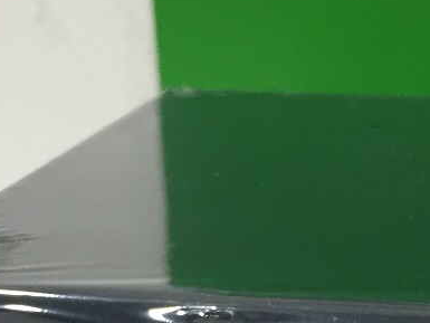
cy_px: 560
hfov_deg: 15.8
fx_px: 1528
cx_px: 398
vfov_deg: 11.3
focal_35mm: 123
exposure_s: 1/33
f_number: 2.2
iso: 100
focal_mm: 4.15
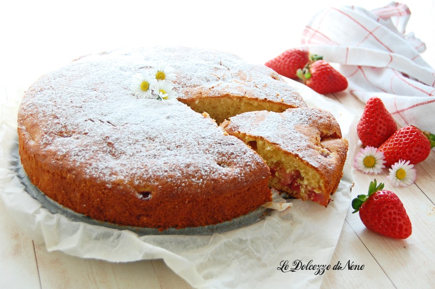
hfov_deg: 33.4
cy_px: 144
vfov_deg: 22.6
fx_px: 724
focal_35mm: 60
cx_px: 218
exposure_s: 1/60
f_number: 5.6
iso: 400
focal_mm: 40
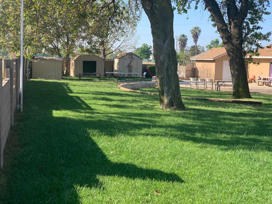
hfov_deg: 36.8
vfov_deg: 28.0
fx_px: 409
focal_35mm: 52
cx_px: 136
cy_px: 102
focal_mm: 6
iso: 16
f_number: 2.4
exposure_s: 1/285
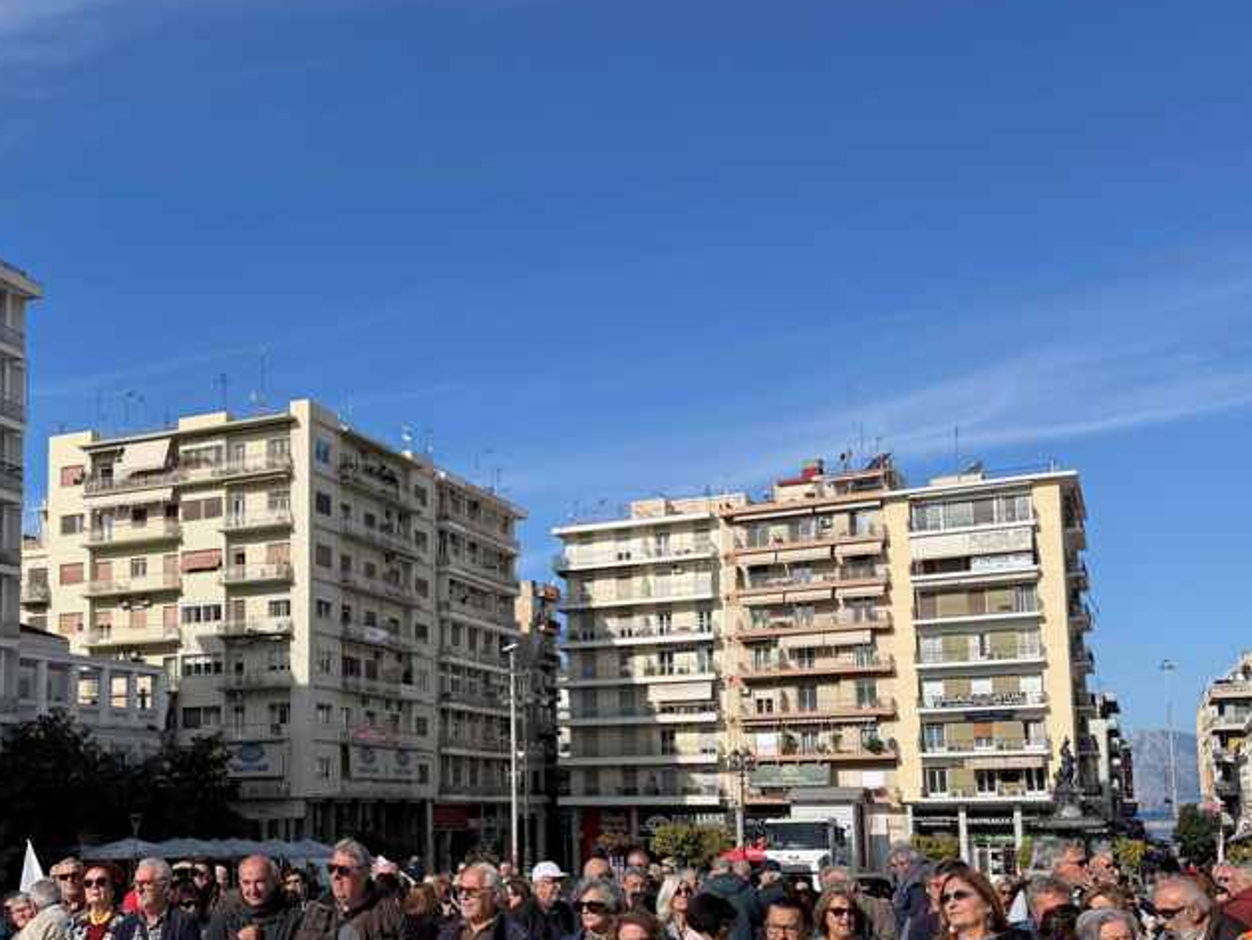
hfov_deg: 47.0
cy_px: 676
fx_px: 1411
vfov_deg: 36.2
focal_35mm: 39
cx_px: 401
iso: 80
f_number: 1.78
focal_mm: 6.76
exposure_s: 1/8130
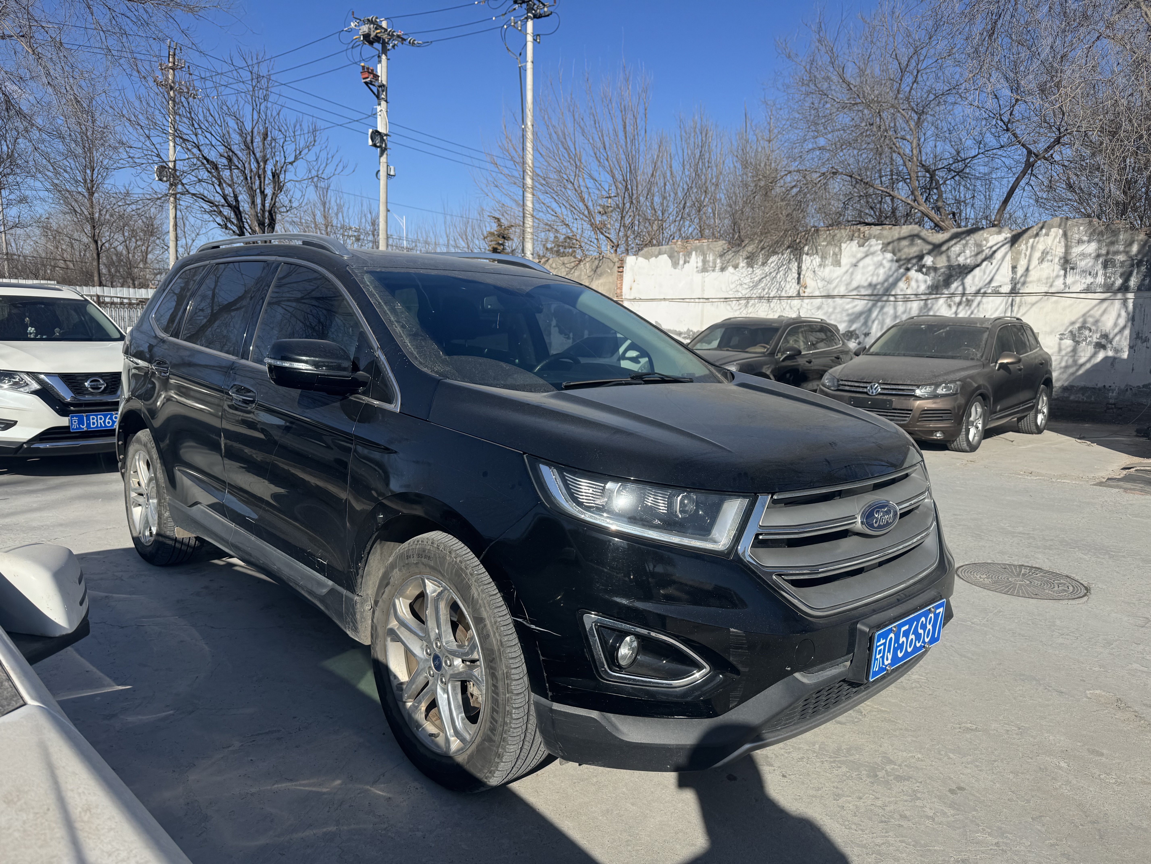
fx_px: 798
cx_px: 576
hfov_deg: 71.6
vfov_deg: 56.8
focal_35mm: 24
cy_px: 432
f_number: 1.78
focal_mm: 6.76
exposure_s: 1/4310
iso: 80
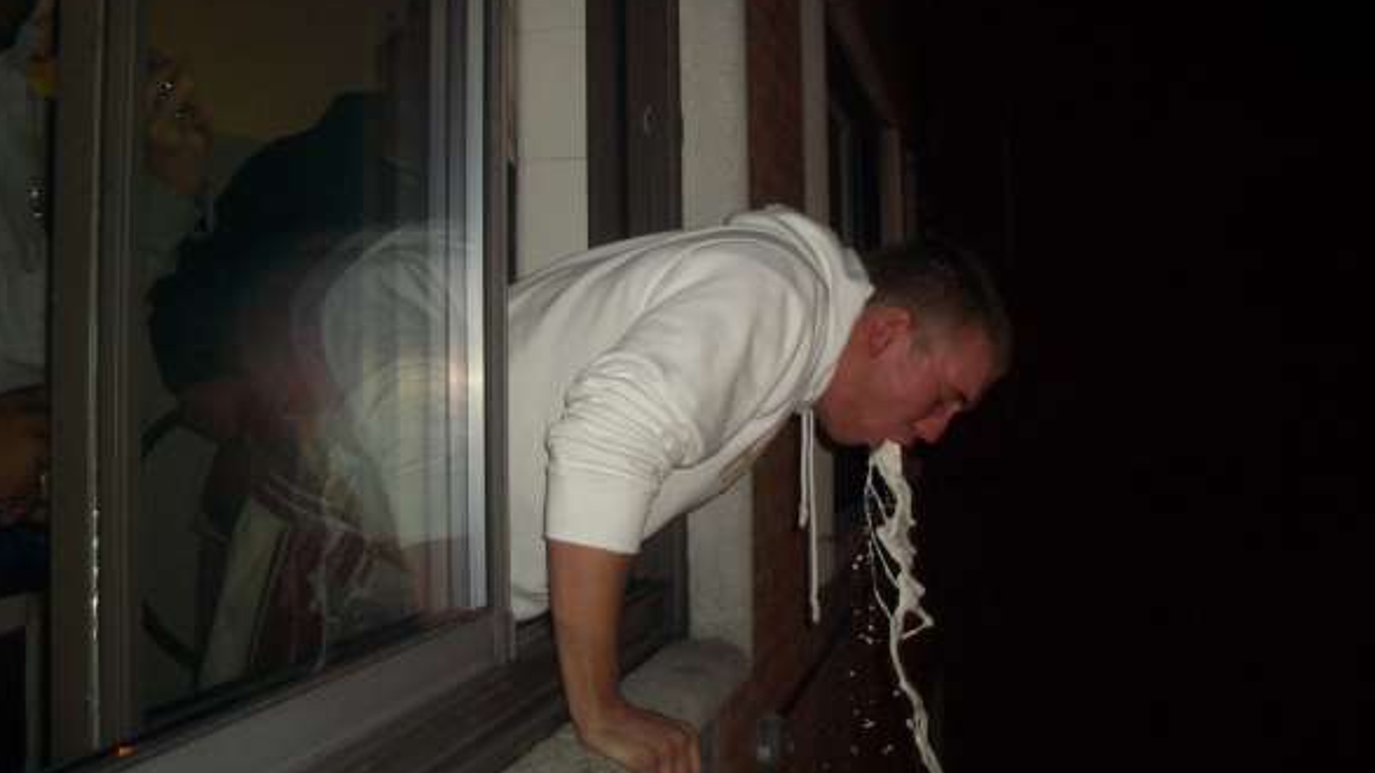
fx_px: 1422
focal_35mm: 39
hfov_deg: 51.6
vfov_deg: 30.4
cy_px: 347
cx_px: 691
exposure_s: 1/60
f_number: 2.6
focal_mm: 5.8
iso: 100
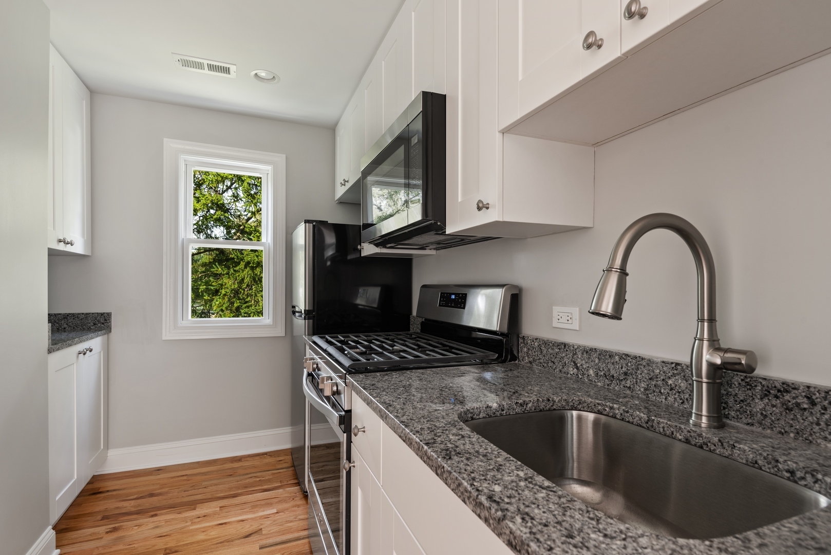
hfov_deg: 90.0
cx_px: 416
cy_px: 278
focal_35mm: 18
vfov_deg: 67.4
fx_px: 416
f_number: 9
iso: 200
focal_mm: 18
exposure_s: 1
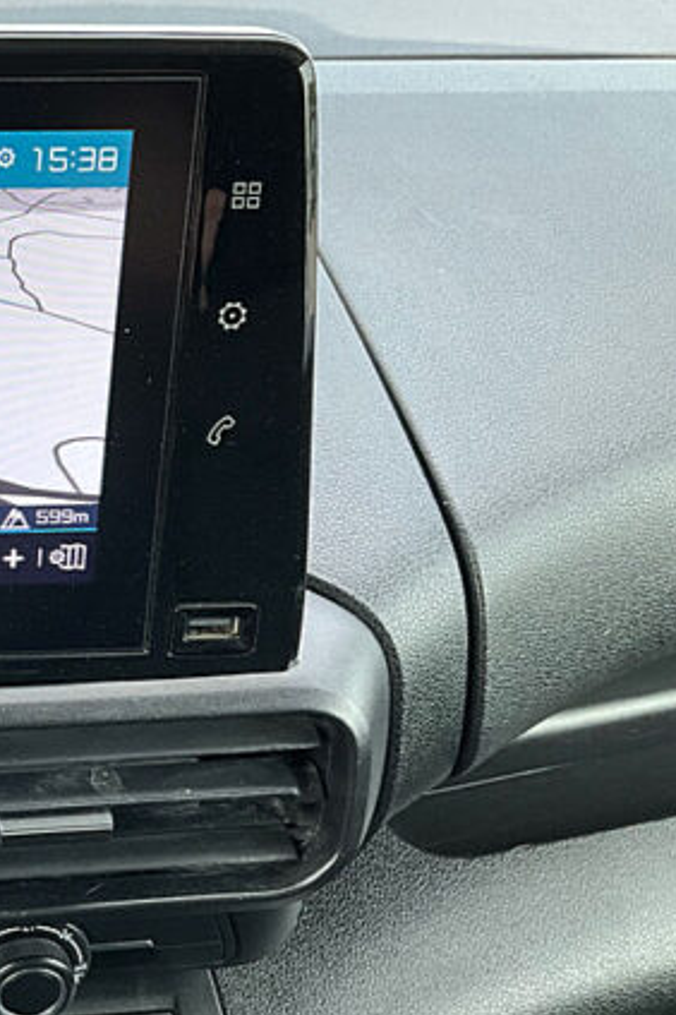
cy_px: 545
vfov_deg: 35.0
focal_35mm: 57
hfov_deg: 21.4
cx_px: -221
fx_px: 1605
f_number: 1.8
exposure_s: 1/122
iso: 20
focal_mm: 3
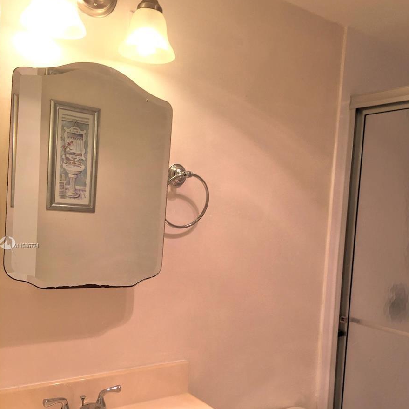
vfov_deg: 46.9
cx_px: 207
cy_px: 246
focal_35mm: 35
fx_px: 468
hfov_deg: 47.2
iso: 32
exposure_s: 1/120
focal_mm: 4.15
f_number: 2.2
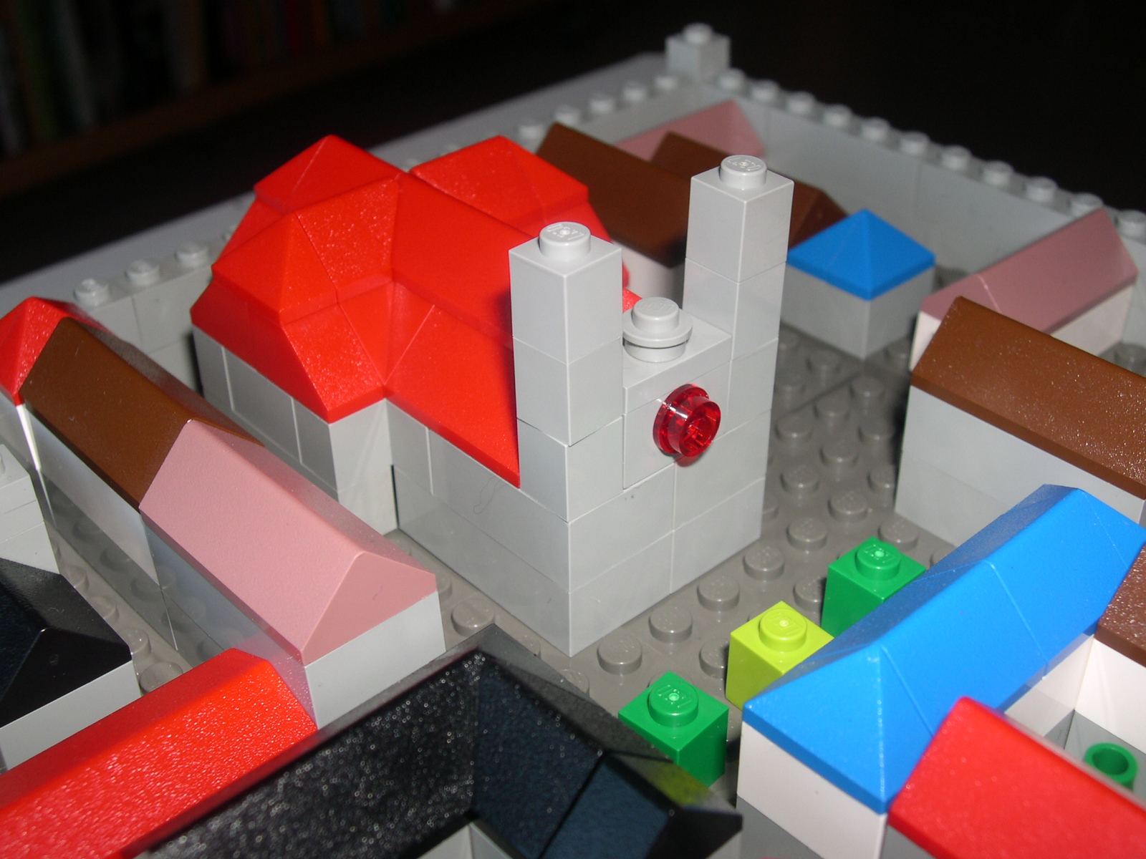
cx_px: 573
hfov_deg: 44.8
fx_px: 1390
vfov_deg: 34.3
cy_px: 430
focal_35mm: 42
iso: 100
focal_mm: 9
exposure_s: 1/30
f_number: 8
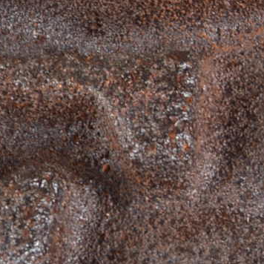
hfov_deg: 7.4
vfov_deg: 8.0
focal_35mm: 215
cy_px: -66
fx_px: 1855
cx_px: 726
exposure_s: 1/125
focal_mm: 20
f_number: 10
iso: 200
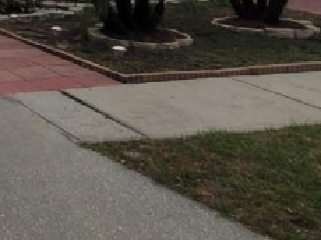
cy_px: -131
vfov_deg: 20.9
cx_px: -193
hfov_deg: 24.0
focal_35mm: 58
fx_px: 537
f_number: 2.2
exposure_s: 1/3333
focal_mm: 2.2
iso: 64
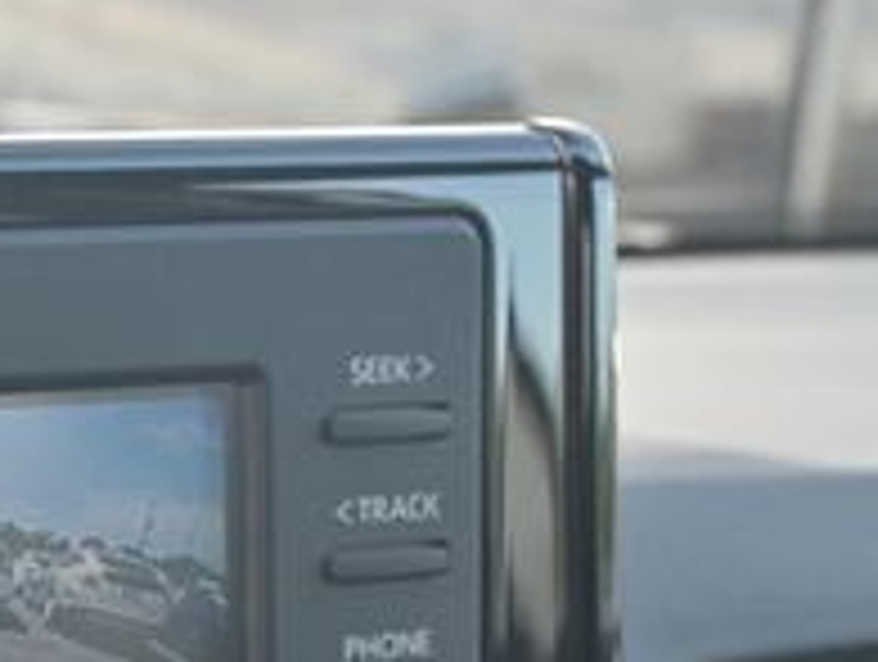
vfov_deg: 13.2
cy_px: 842
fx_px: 2759
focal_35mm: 109
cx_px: -383
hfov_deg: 16.7
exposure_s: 1/250
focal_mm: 23
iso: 320
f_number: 4.2
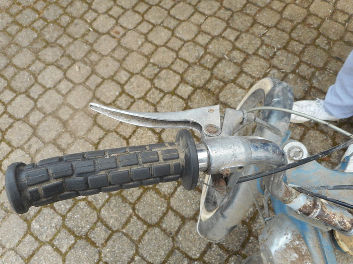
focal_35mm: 25
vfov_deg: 54.9
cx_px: 176
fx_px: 255
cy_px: 132
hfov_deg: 69.4
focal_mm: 4.5
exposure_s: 1/60
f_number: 3.7
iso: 80
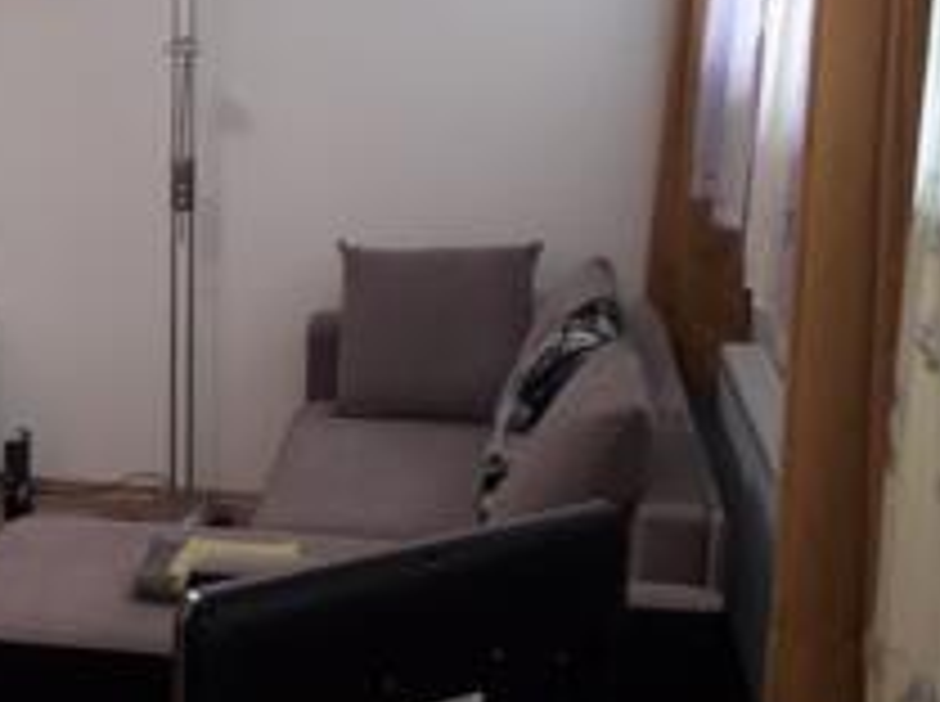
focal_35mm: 76
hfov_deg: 24.8
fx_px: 2060
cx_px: 65
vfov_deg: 19.3
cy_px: 234
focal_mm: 3.6
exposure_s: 1/50
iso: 125
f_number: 1.9
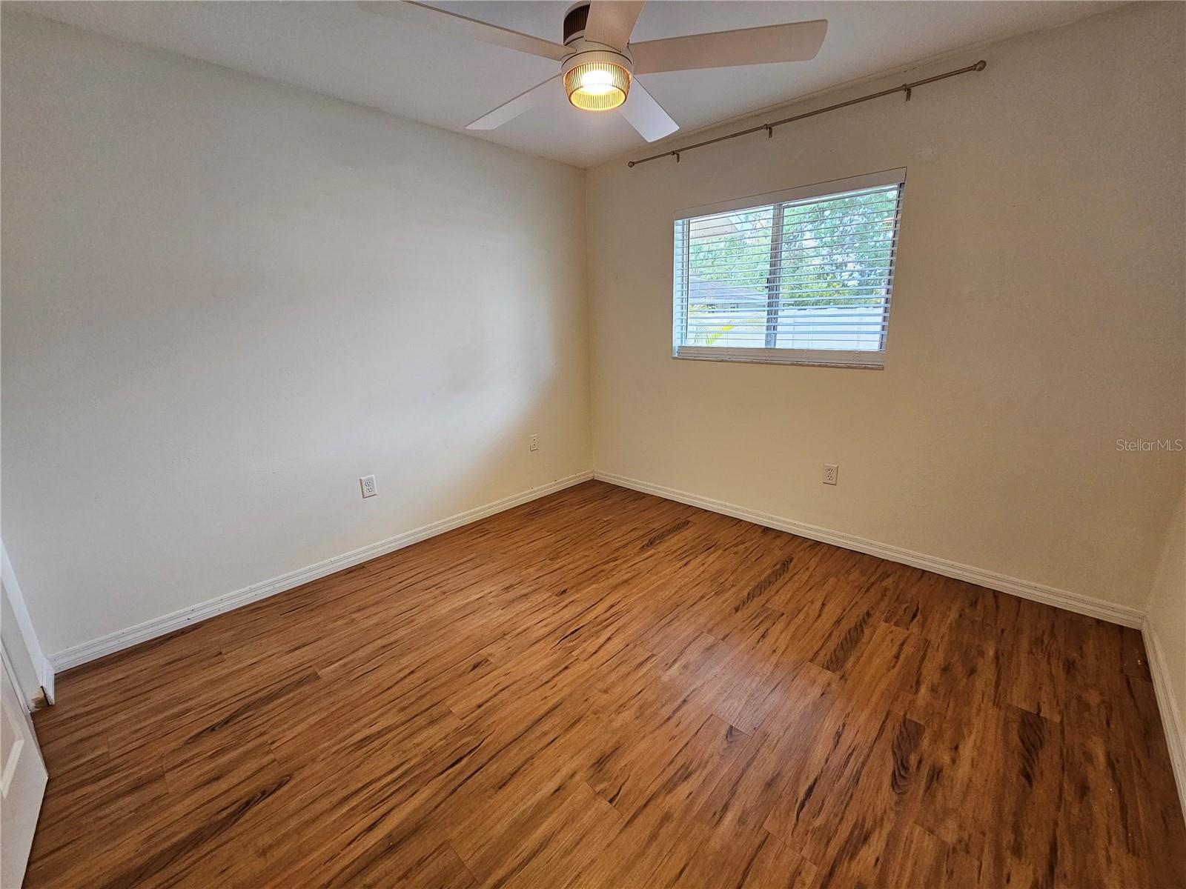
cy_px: 444
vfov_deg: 89.9
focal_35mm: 13
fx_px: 445
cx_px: 593
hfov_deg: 106.2
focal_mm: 2.2
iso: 200
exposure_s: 1/60
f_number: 2.2
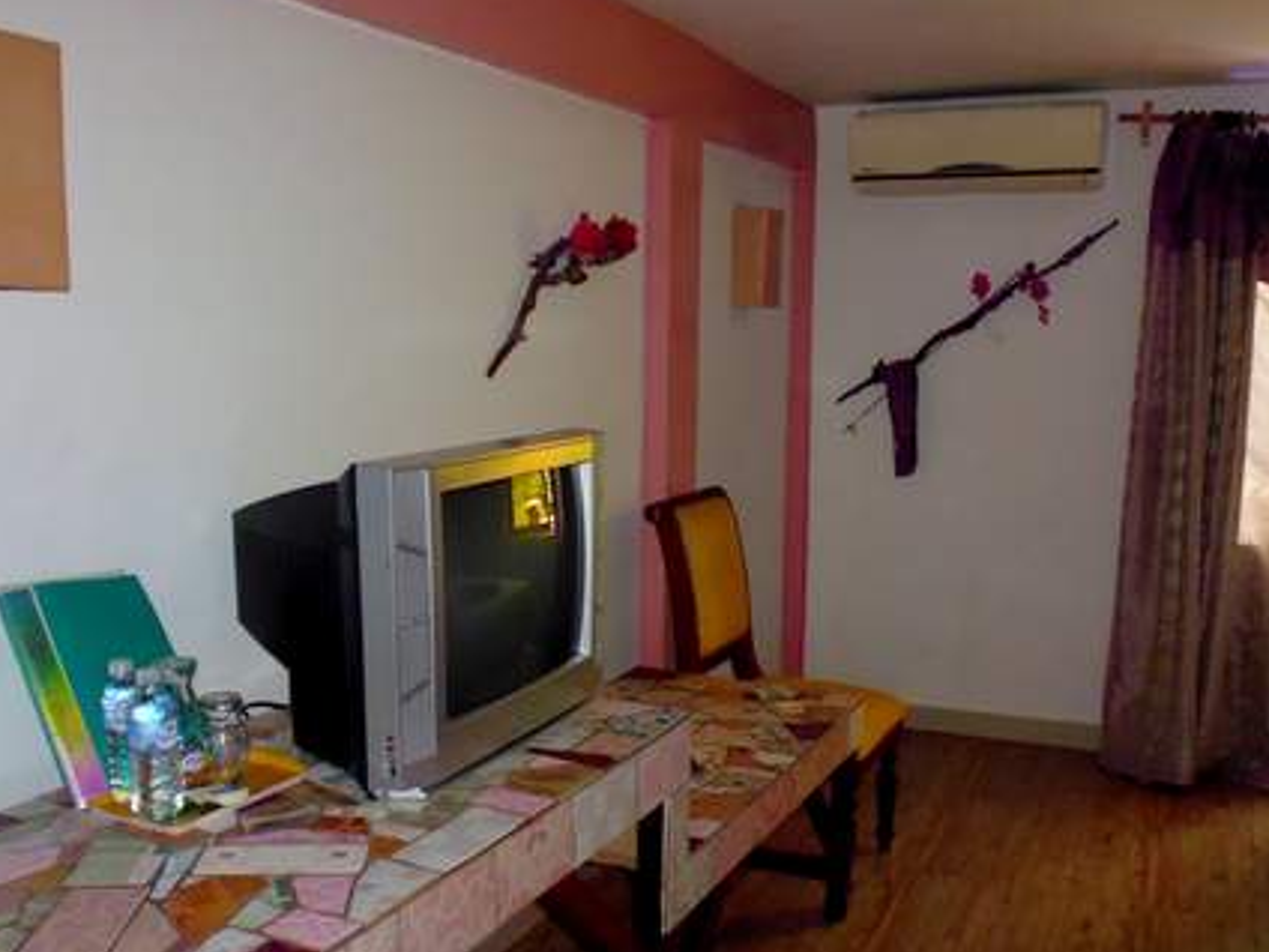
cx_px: 643
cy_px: 596
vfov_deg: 41.5
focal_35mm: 34
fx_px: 1246
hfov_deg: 54.0
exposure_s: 1/60
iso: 400
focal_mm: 4.3
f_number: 2.8
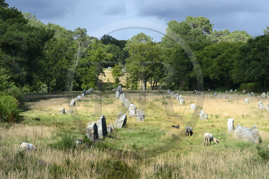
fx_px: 784
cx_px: 134
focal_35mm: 105
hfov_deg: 19.5
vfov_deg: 13.0
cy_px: 90
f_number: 11
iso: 200
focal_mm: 105
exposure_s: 1/200
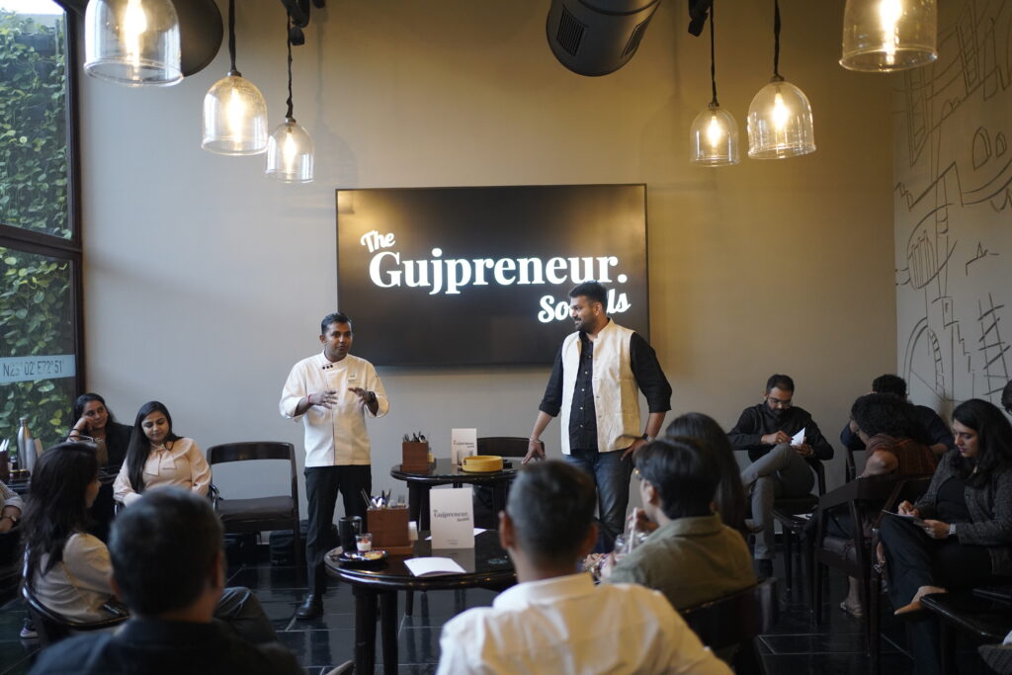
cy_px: 338
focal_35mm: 35
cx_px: 506
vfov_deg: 37.9
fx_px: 984
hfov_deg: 54.4
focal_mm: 35
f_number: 1.8
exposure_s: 1/100
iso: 3200
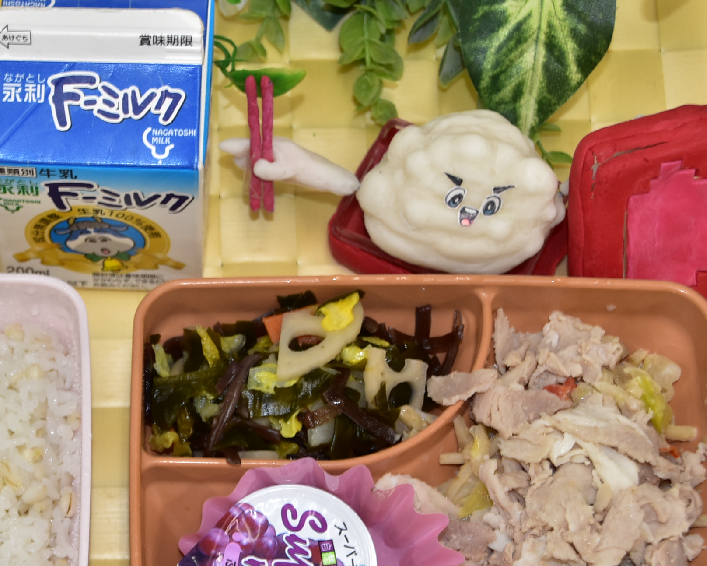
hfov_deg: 15.9
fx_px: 2511
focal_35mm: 120
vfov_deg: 12.9
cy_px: 293
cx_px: 111
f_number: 4.8
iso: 400
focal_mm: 46
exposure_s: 1/80
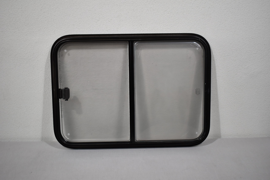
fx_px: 326
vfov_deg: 30.9
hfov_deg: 45.0
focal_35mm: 44
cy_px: 90
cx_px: 135
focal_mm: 29
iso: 640
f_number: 4.2
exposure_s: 1/250
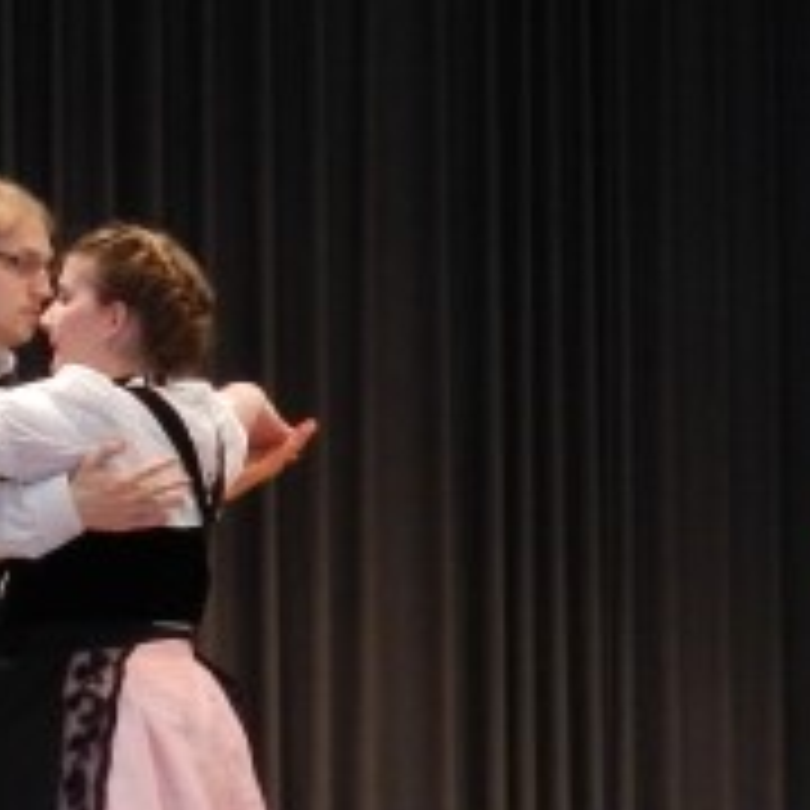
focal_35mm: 149
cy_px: 364
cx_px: -63
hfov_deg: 11.6
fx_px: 3945
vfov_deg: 11.7
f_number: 4
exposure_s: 1/30
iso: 360
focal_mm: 6.7
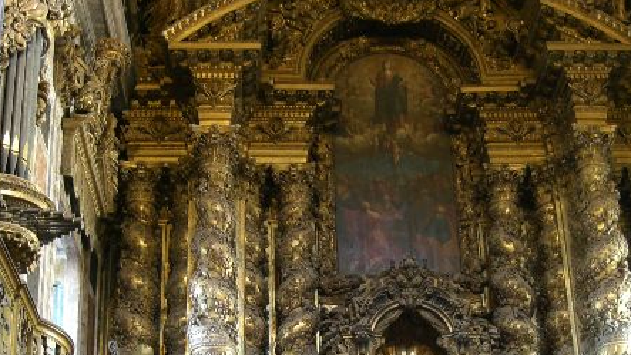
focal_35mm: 69
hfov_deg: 30.5
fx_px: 1154
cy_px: 301
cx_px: 372
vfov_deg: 17.3
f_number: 3.1
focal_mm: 6.3
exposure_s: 1
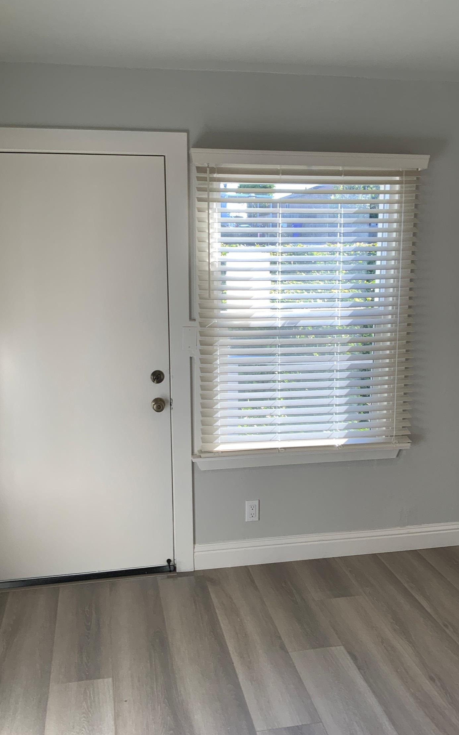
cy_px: 365
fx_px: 641
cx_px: 217
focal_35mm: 32
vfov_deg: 59.7
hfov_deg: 39.4
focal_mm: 3
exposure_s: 1/129
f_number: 1.8
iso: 16
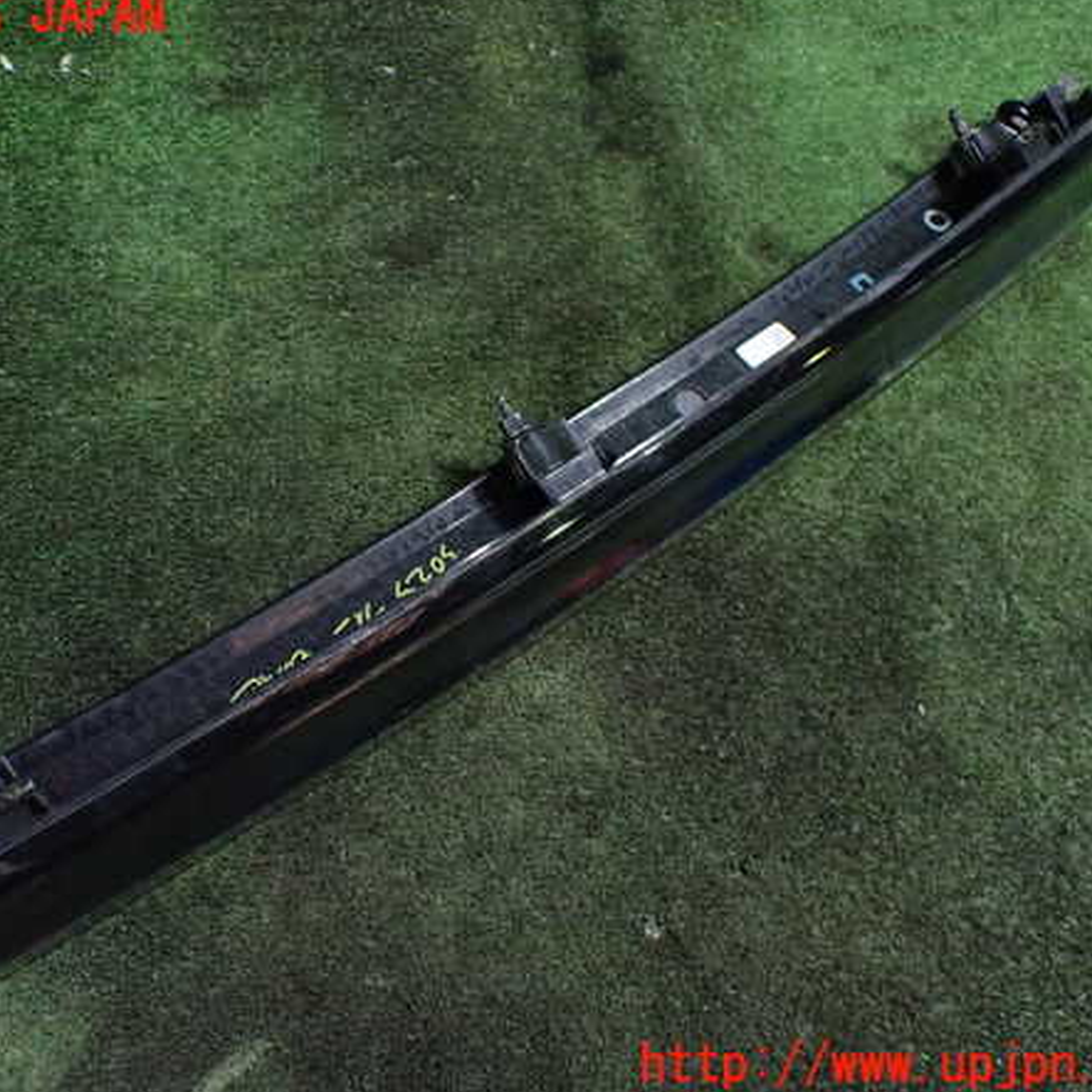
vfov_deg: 46.0
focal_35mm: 36
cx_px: 457
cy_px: 541
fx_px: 1285
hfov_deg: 45.9
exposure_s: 1/100
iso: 800
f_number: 2.3
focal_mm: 5.4
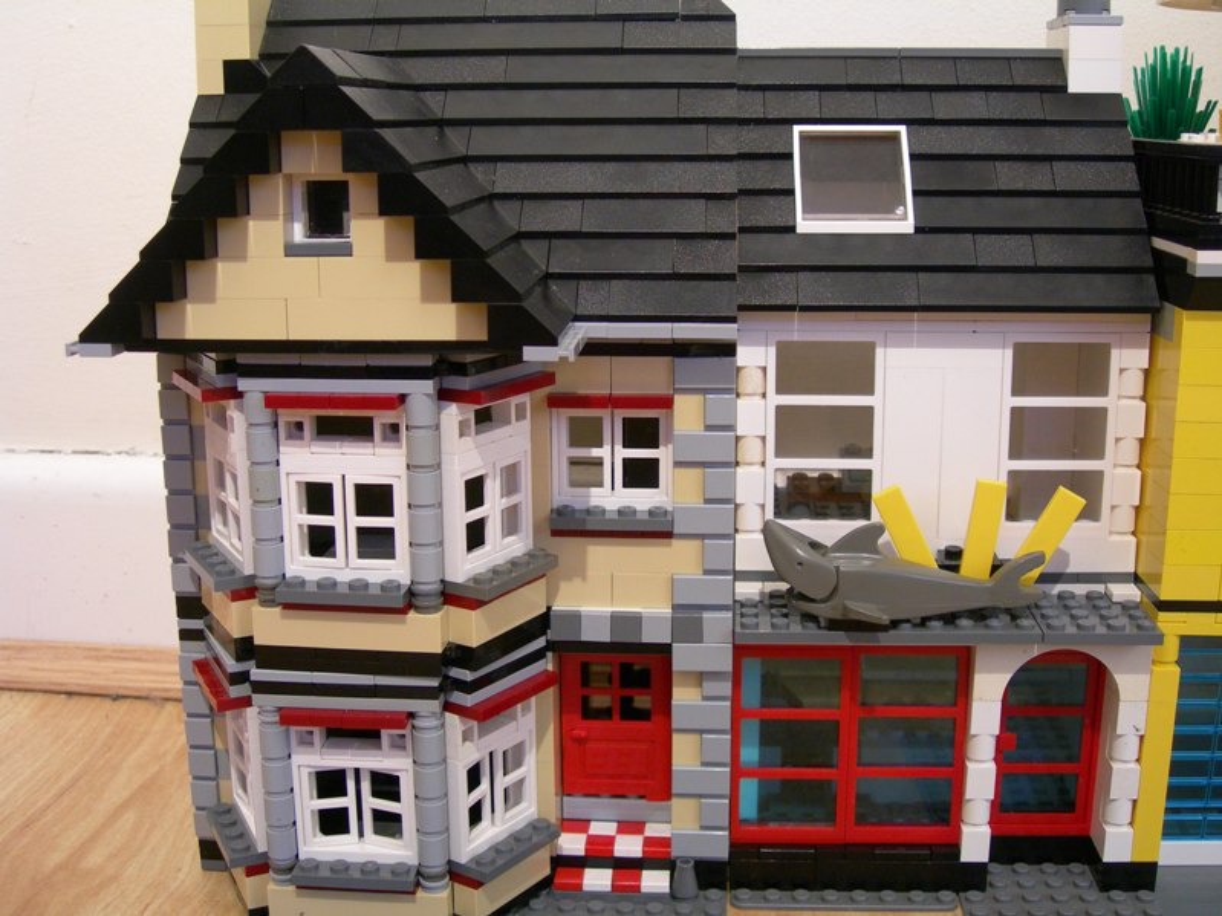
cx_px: 611
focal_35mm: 41
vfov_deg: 35.1
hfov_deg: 45.8
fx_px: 1447
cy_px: 458
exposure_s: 1/2.5
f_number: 2.9
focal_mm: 8.5
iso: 200
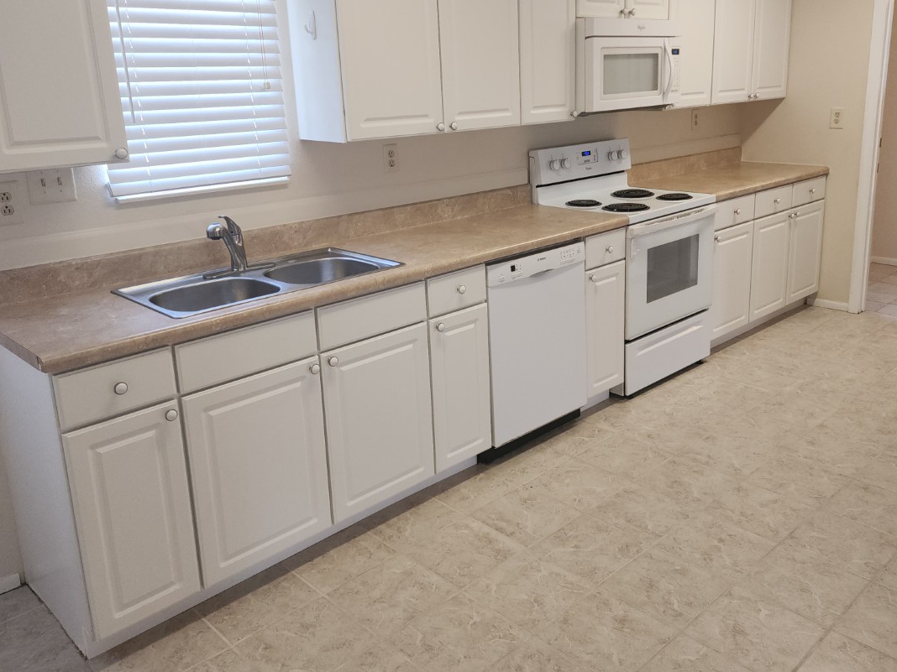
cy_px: 279
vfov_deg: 45.3
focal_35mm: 31
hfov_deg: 58.2
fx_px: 803
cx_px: 506
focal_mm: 6.4
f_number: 1.8
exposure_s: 1/60
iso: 125
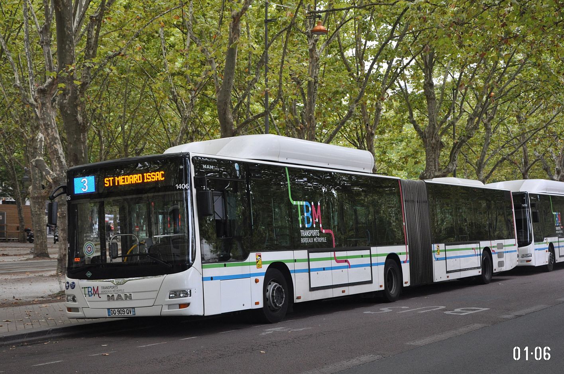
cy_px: 187
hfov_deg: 33.4
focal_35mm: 60
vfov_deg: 22.6
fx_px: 939
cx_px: 282
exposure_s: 1/500
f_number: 4.5
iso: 1100
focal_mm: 40
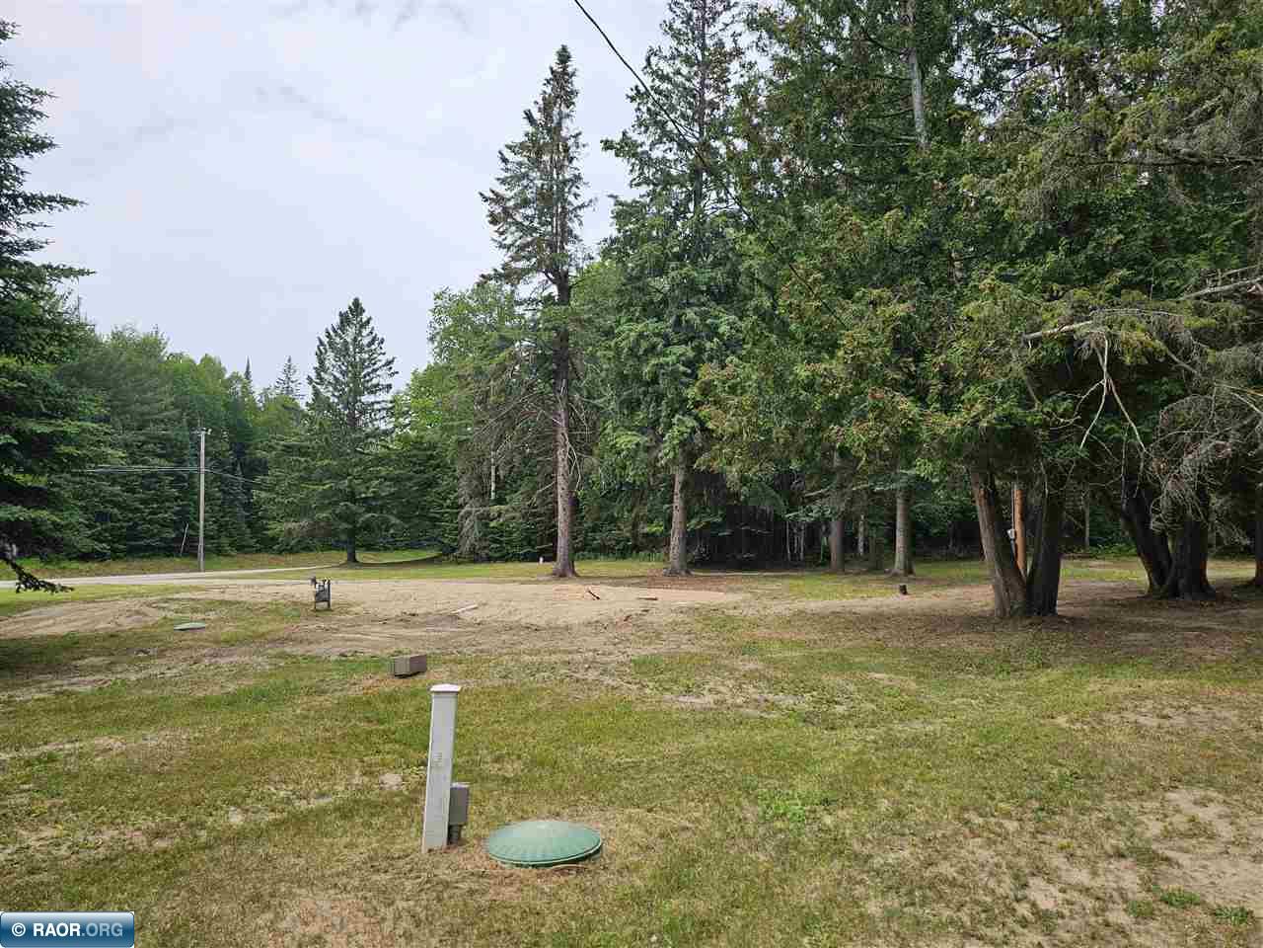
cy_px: 474
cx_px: 632
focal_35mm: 23
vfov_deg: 58.9
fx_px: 839
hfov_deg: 73.9
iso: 10
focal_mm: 6.3
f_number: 1.7
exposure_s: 1/483
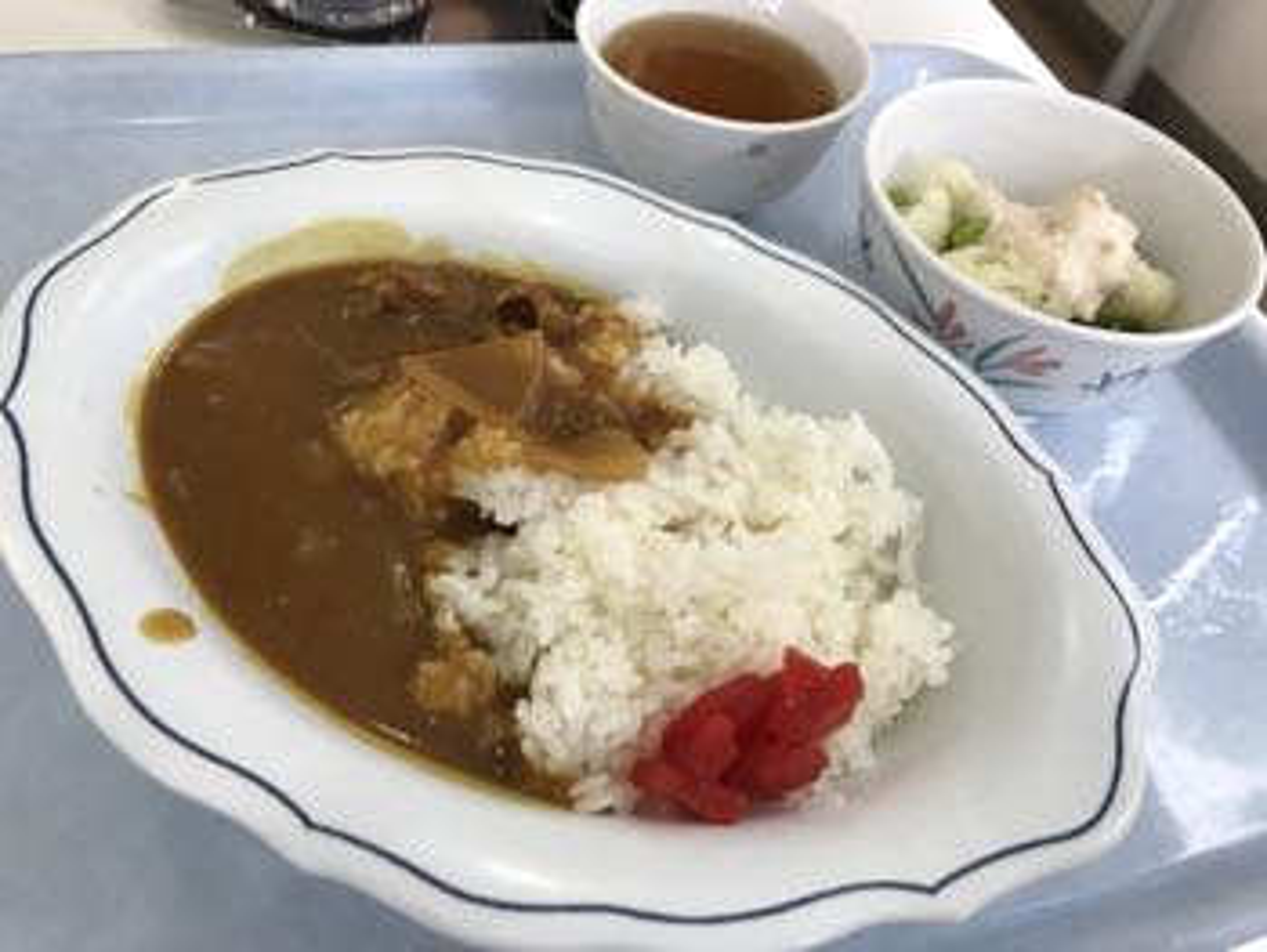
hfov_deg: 63.4
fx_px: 1026
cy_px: 476
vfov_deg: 49.8
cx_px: 634
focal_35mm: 28
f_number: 1.8
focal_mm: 3.99
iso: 25
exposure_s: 1/33
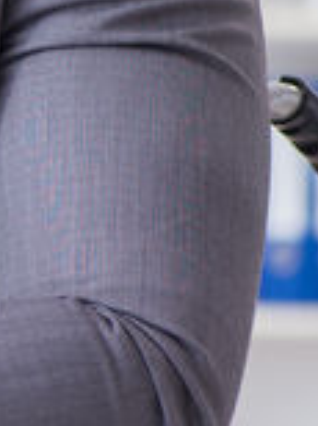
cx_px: -767
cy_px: -95
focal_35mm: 557
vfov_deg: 3.6
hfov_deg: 2.6
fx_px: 6842
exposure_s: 1/100
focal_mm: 105
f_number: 5
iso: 250
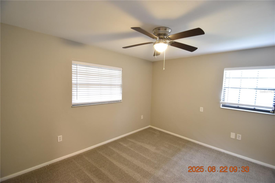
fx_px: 115
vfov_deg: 77.3
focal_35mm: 15
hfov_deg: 100.4
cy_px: 92
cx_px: 138
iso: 800
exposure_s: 1/15
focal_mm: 10
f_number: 3.5
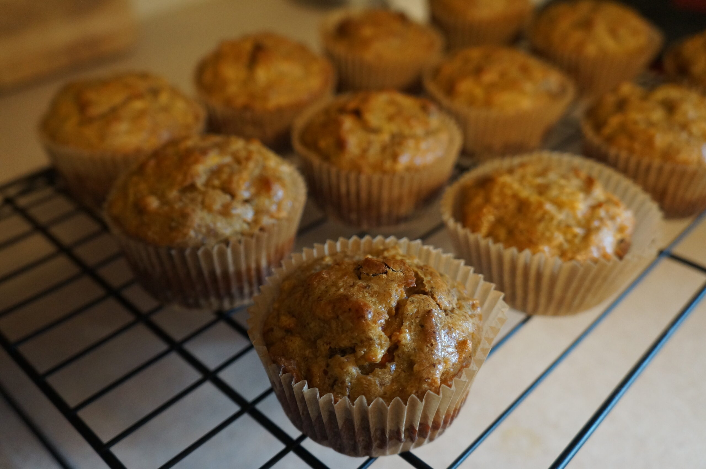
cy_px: 234
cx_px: 353
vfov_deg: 39.9
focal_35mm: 33
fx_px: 646
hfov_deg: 57.3
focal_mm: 22
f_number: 4
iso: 2000
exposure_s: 1/60
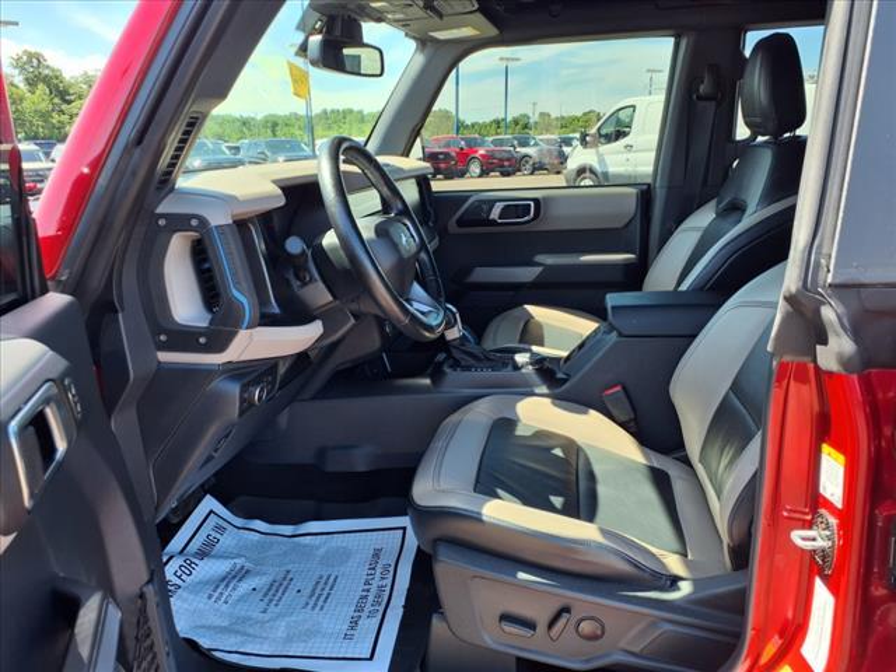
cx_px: 448
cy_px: 336
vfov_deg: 51.4
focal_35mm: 27
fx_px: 699
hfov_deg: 65.3
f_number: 1.9
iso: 40
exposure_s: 1/164
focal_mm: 3.58
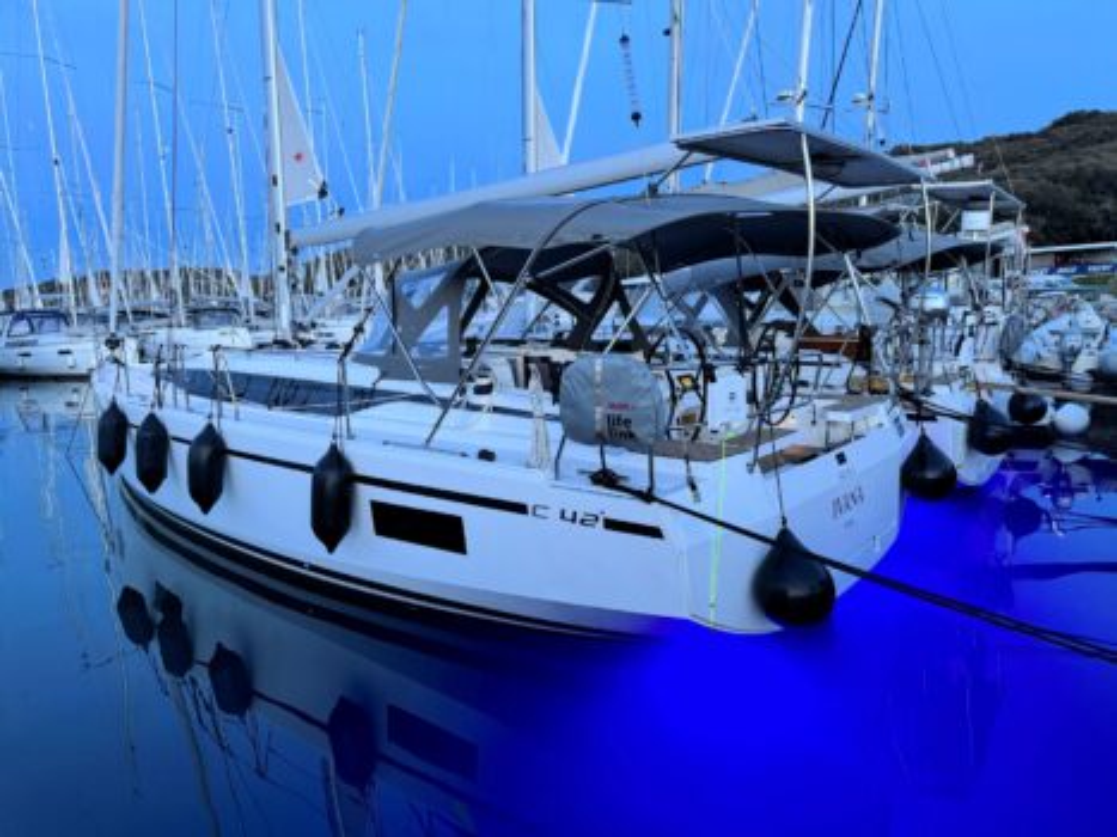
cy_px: 418
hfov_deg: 71.6
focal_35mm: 24
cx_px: 558
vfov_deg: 56.8
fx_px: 774
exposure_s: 1/60
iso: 400
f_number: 1.78
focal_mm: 6.86
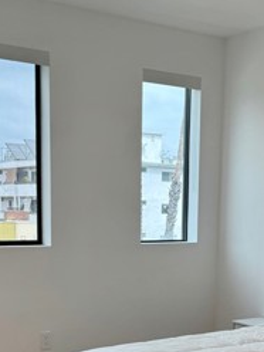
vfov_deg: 30.4
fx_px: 630
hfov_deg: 23.6
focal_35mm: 62
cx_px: 156
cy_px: 285
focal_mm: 6.76
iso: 80
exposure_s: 1/693
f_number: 1.78
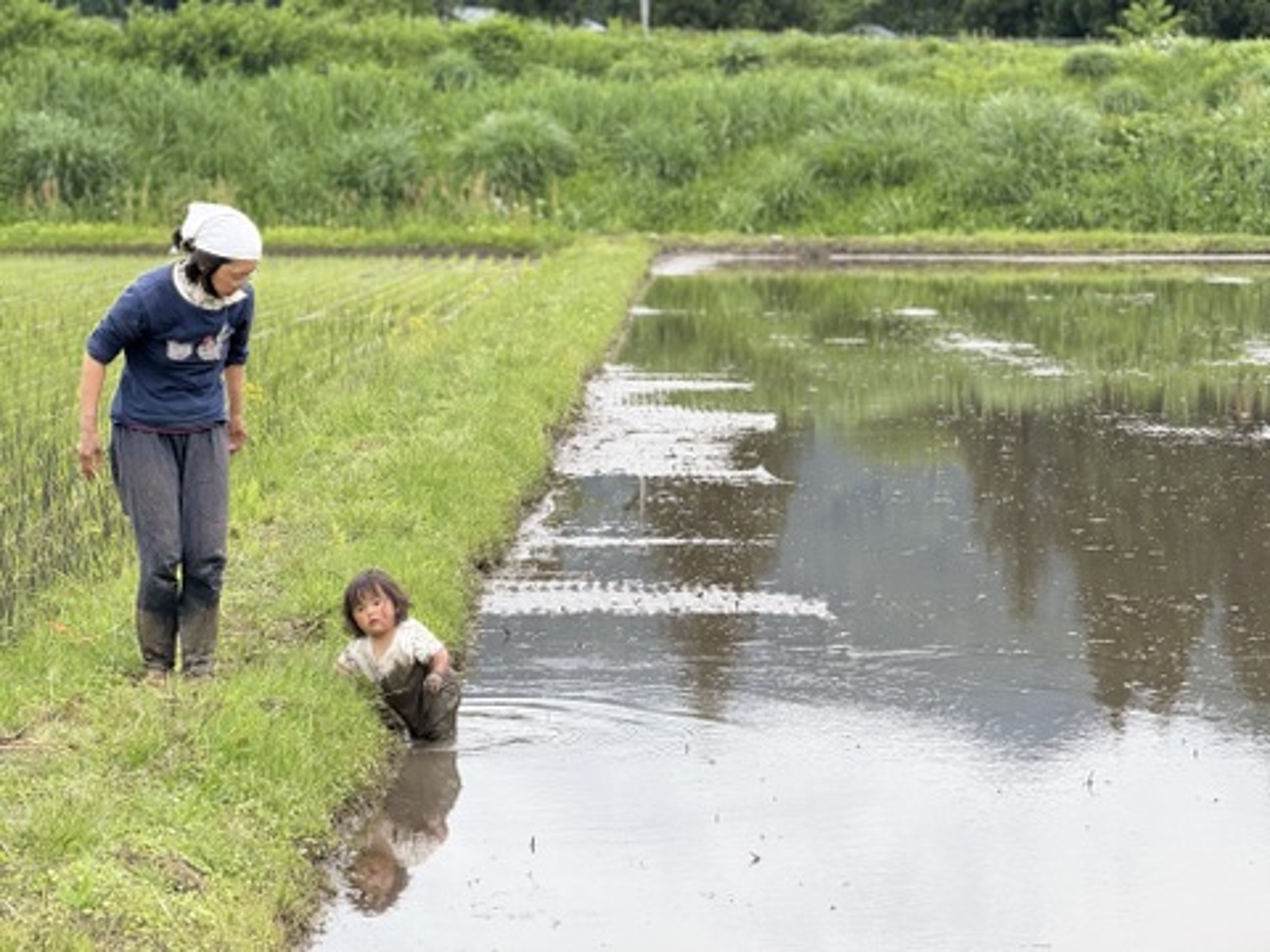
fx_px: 4403
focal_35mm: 120
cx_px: 635
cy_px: 476
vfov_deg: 12.3
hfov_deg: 16.4
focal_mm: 15.66
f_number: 2.8
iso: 64
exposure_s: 1/687
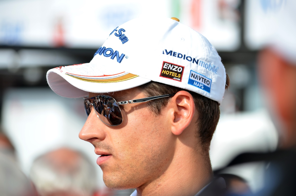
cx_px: 148
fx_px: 1600
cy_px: 98
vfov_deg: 7.0
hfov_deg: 10.6
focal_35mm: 195
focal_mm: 130
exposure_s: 1/500
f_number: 4.8
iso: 200
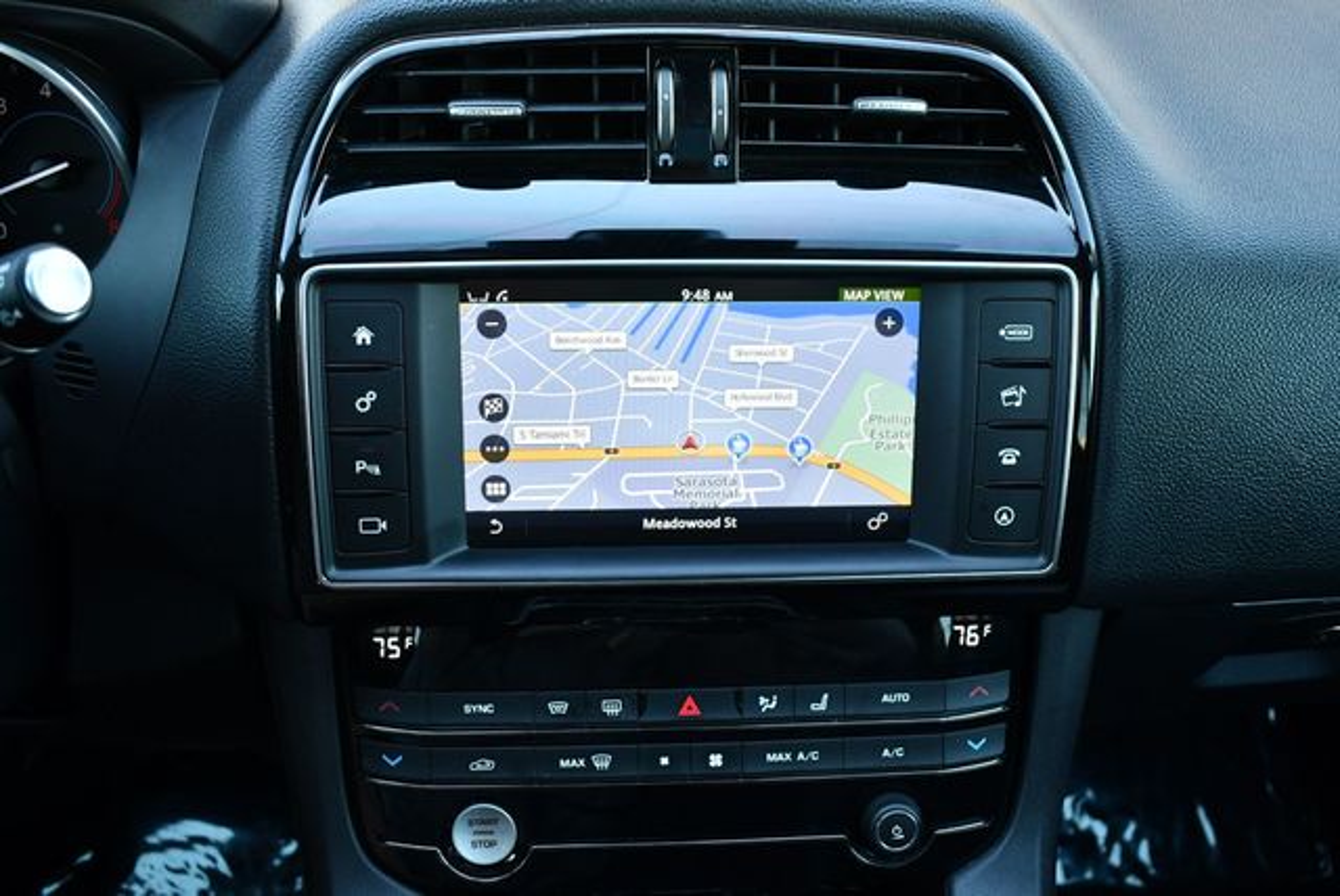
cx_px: 670
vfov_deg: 36.9
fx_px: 1341
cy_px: 448
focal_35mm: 36
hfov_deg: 53.1
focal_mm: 18
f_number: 3.5
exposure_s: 1/160
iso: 800
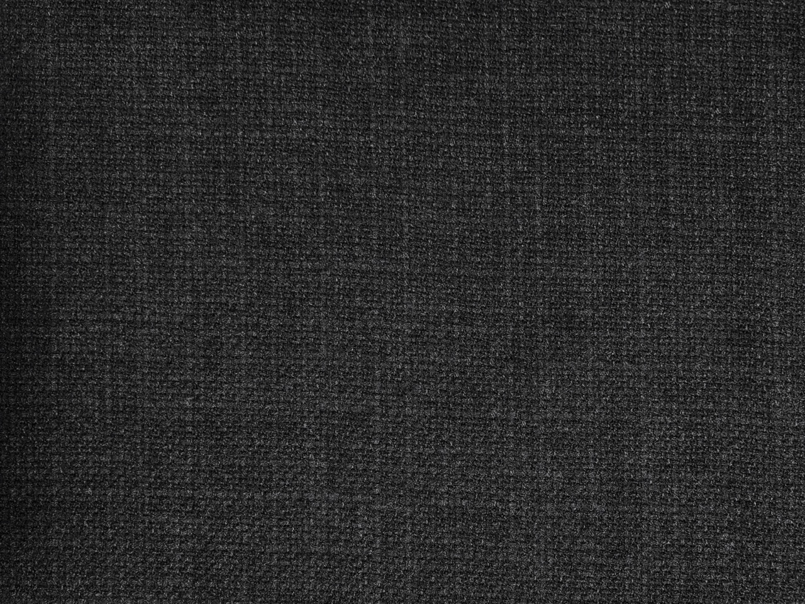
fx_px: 1628
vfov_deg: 21.0
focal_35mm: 70
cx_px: 402
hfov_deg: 27.8
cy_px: 302
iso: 846
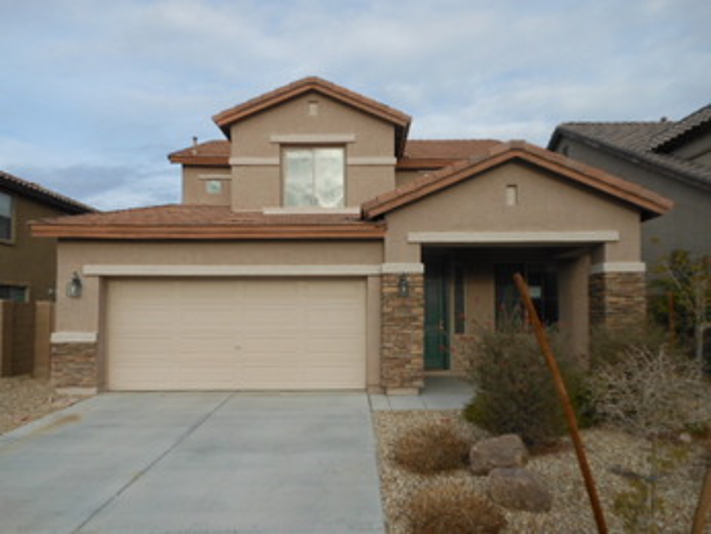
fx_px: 514
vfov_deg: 54.9
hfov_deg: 69.4
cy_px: 267
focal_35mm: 25
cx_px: 356
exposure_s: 1/640
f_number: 3.2
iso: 80
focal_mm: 4.5
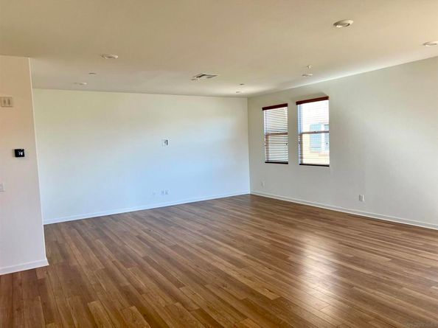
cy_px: 164
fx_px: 329
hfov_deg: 67.3
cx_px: 219
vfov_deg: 53.0
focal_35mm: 26
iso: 64
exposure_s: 1/120
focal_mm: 5.7
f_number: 1.5
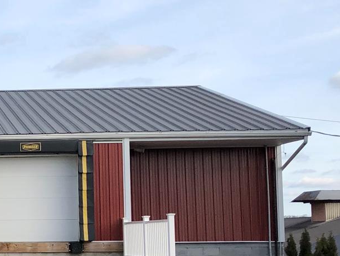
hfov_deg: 18.8
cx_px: -140
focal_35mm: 94
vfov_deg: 15.7
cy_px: 197
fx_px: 924
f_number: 1.8
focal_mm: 3.99
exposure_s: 1/1656
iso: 20
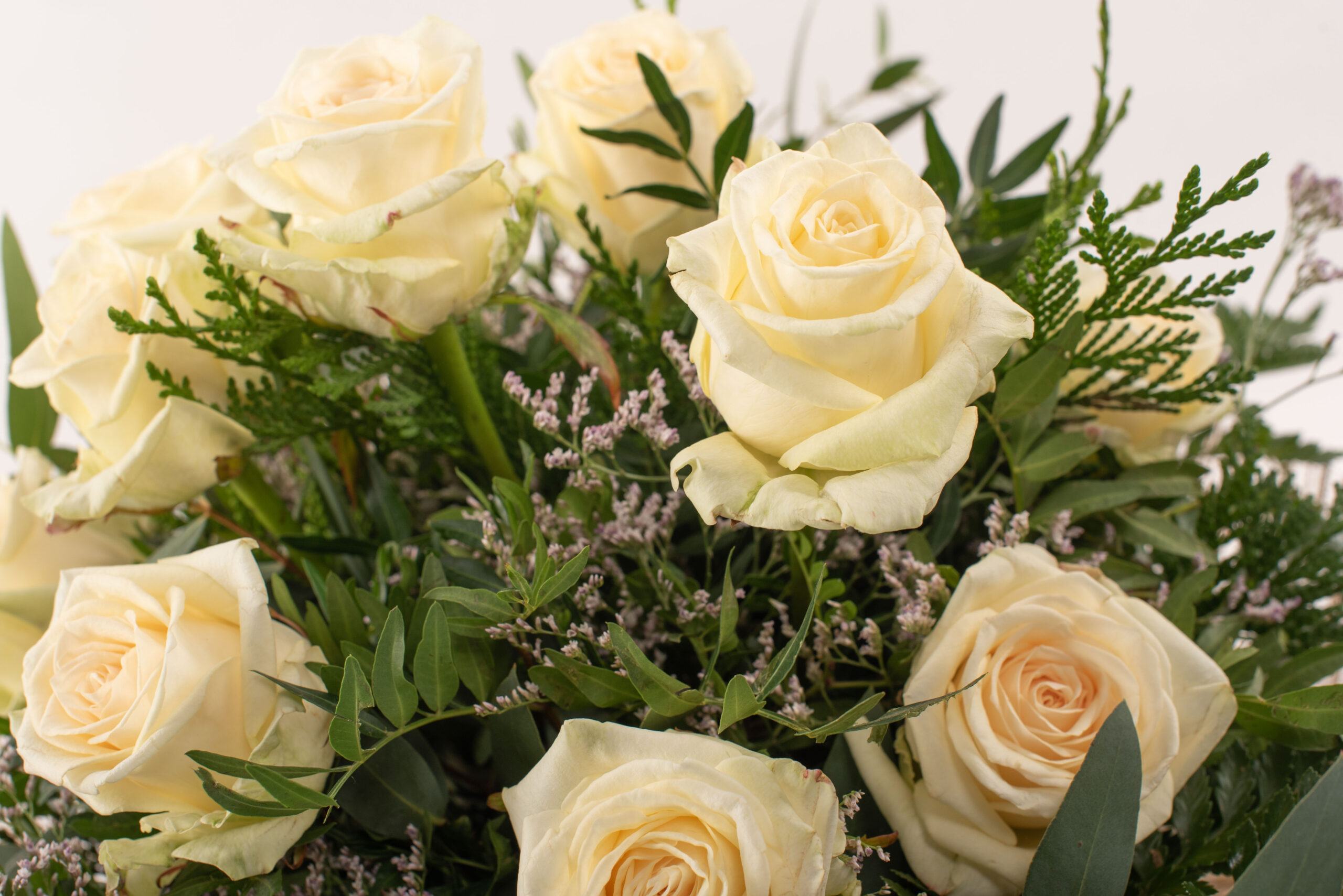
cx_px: 672
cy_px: 448
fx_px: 1866
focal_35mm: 50
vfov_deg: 27.0
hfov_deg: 39.6
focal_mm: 50
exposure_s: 1/160
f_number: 8
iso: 250
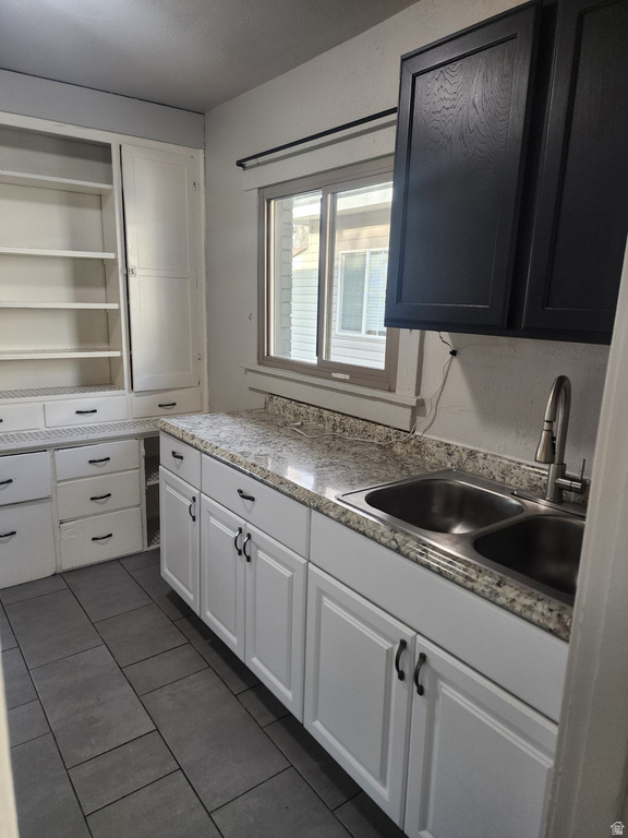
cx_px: 314
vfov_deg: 73.9
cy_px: 419
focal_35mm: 23
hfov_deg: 58.9
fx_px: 556
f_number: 1.8
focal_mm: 6.4
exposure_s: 1/120
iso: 200
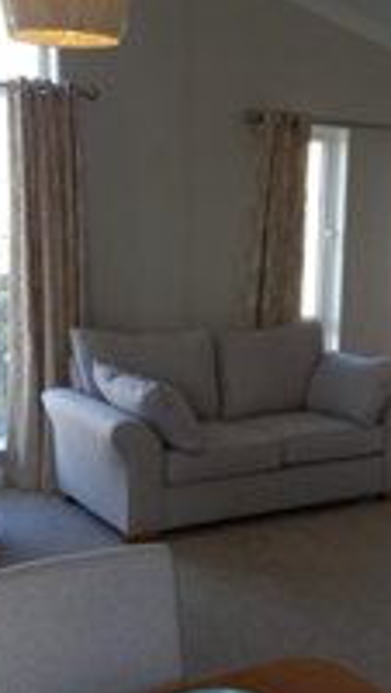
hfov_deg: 24.4
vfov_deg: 41.9
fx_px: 900
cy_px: 402
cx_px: 242
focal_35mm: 49
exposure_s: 1/50
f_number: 2
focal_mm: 4.6
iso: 32
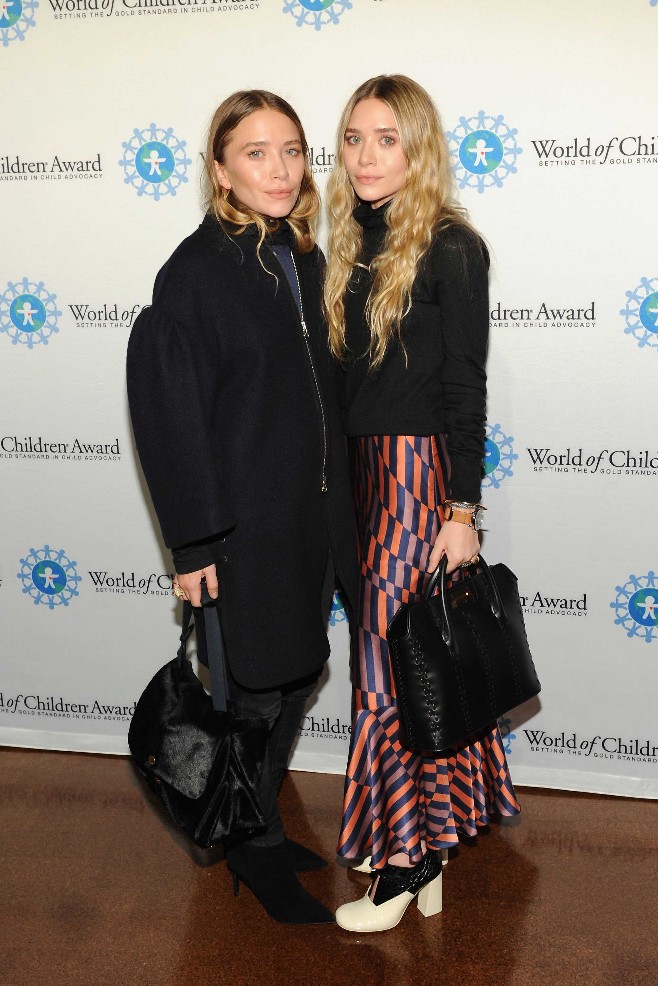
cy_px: 500
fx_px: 905
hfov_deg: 40.0
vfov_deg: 57.2
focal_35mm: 33
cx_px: 336
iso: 400
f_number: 5.6
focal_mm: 32
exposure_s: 1/125
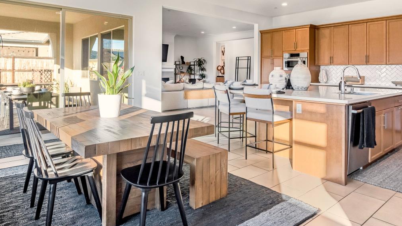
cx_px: 209
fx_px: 275
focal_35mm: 26
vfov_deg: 43.9
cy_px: 71
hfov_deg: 72.3
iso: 400
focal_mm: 11
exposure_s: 1/30
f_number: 9
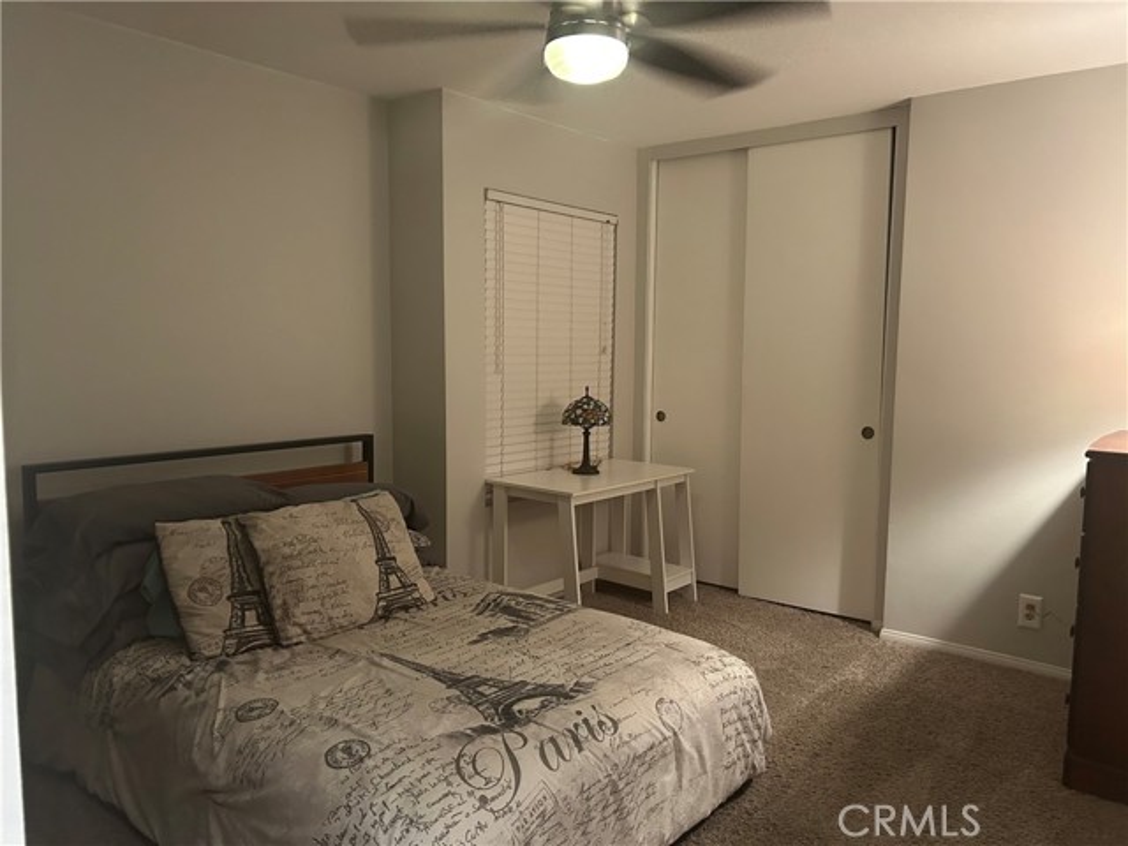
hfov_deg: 67.3
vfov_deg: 53.1
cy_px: 423
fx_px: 847
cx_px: 564
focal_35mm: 26
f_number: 1.5
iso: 500
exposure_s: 1/40
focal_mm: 5.7
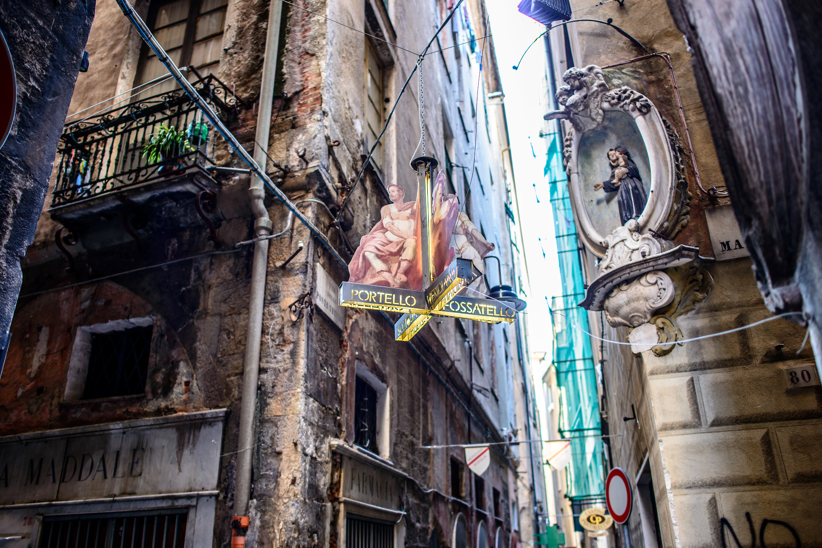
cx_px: 411
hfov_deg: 65.5
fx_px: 639
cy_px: 274
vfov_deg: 46.4
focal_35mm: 28
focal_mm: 28
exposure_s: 1/30
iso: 140
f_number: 2.2
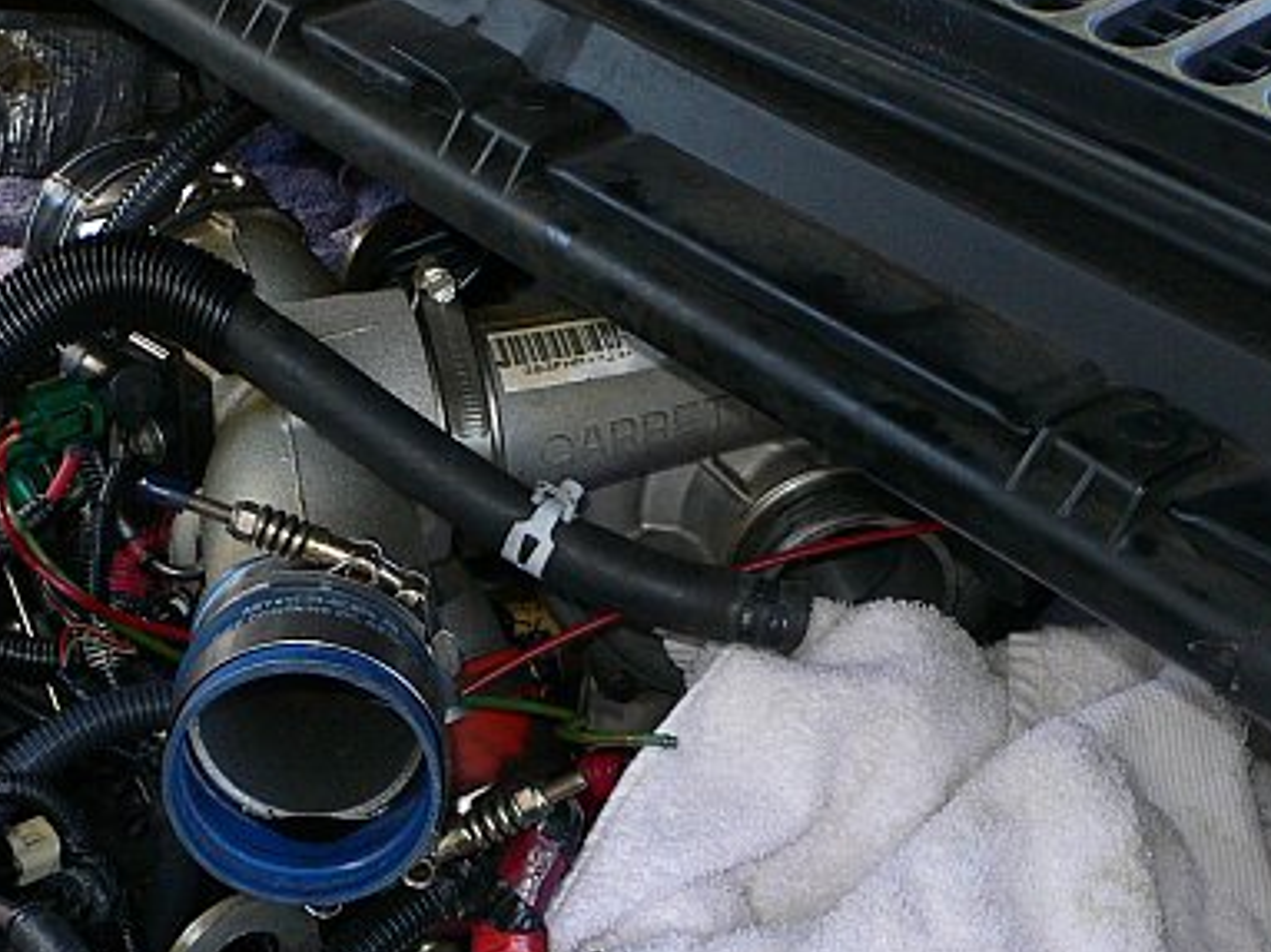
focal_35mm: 71
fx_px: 2606
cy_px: 610
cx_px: 199
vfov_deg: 20.7
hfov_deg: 26.7
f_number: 2.8
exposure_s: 1/30
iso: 100
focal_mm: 6.3
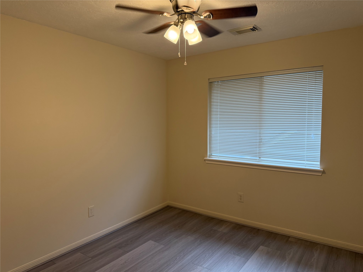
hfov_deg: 71.6
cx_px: 182
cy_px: 136
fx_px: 252
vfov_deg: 56.8
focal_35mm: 24
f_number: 1.78
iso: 160
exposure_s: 1/120
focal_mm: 6.76
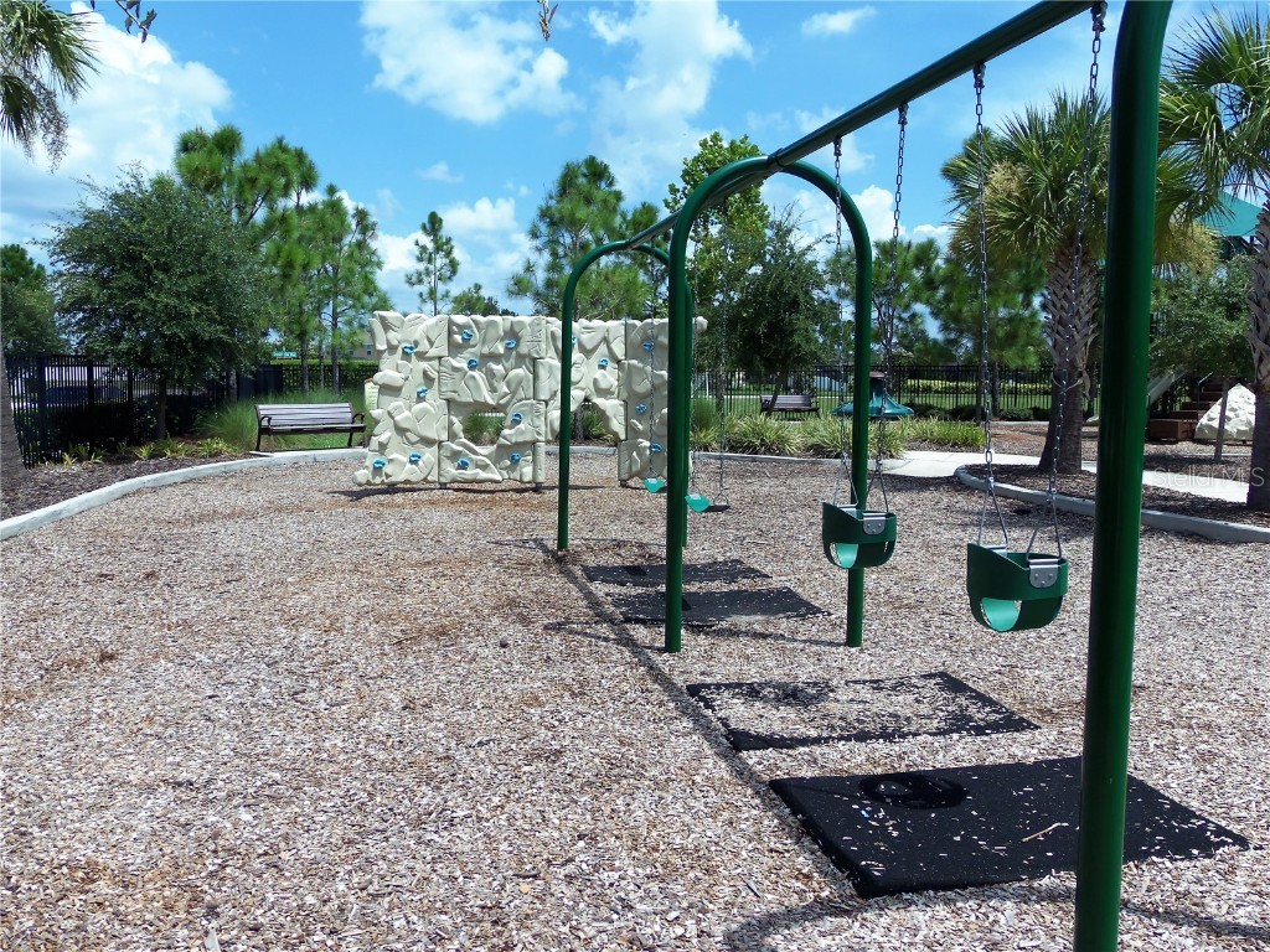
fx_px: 954
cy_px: 476
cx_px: 635
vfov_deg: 53.1
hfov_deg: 67.3
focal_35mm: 26
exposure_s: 1/800
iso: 64
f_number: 3.2
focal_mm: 4.7
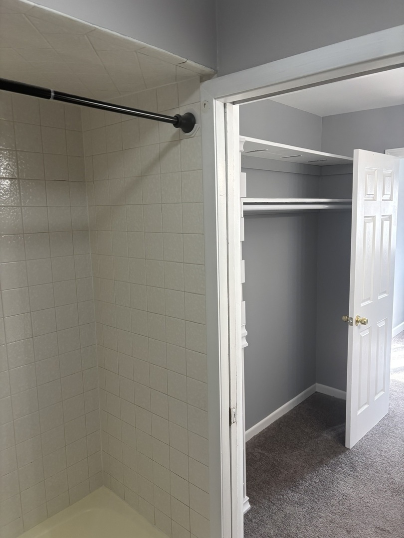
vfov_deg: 67.3
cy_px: 269
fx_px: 405
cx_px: 202
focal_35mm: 26
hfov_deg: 53.1
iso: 125
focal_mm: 5.96
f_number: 1.6
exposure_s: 1/120
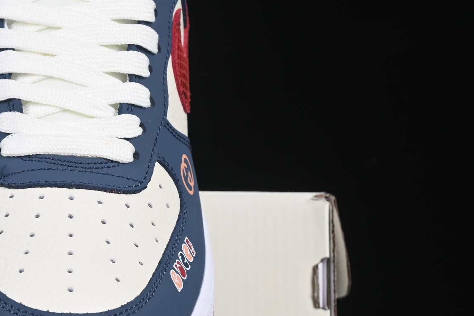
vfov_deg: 7.4
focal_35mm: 185
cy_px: 200
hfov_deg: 11.0
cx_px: -64
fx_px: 2435
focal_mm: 50
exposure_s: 1/80
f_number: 7.1
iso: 160
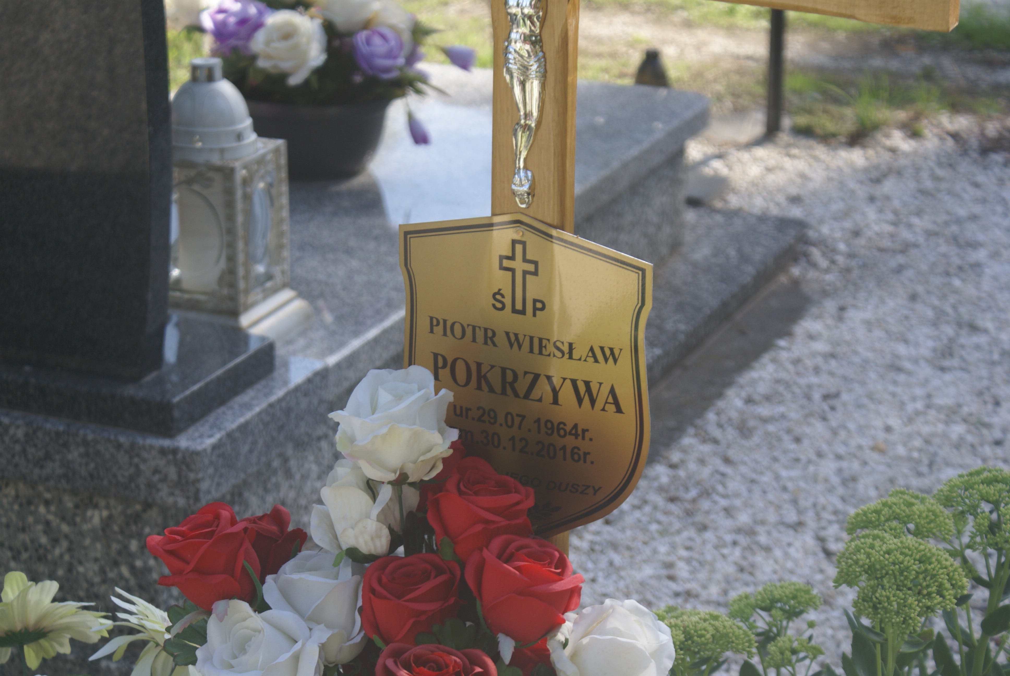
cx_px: 505
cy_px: 338
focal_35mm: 105
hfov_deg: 19.4
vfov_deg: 13.1
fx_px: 2949
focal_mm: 70
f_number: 6.3
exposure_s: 1/125
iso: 100
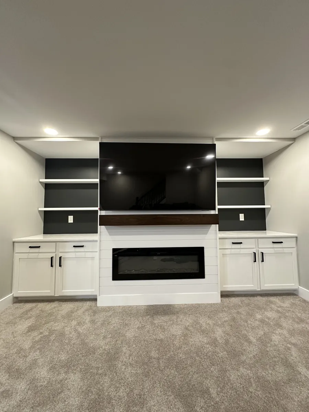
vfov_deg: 102.1
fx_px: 167
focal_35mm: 14
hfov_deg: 85.7
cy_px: 206
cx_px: 154
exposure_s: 1/60
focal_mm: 2.22
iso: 400
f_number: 2.2
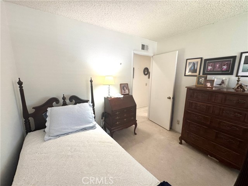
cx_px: 124
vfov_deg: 85.7
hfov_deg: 102.1
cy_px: 93
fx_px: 100
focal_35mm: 14
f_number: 2.2
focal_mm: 2.22
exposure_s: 1/120
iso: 320
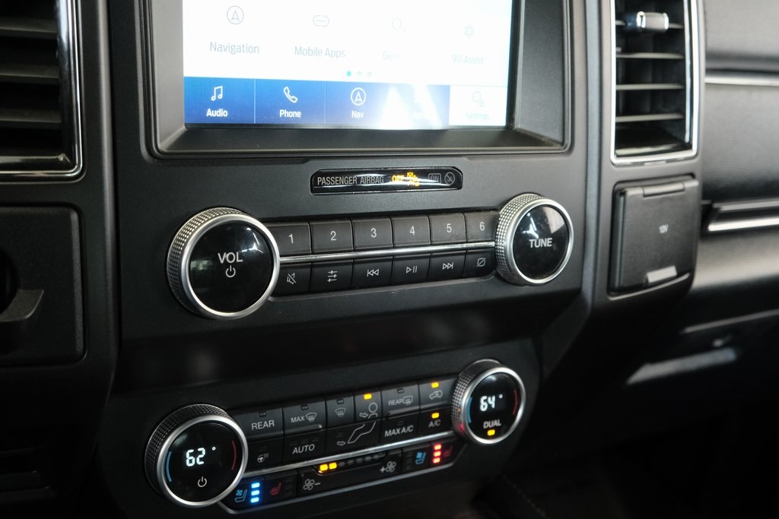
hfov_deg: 45.4
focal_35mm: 43
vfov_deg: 31.2
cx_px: 390
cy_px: 260
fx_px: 931
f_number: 5
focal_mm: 28.9
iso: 2500
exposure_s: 1/60
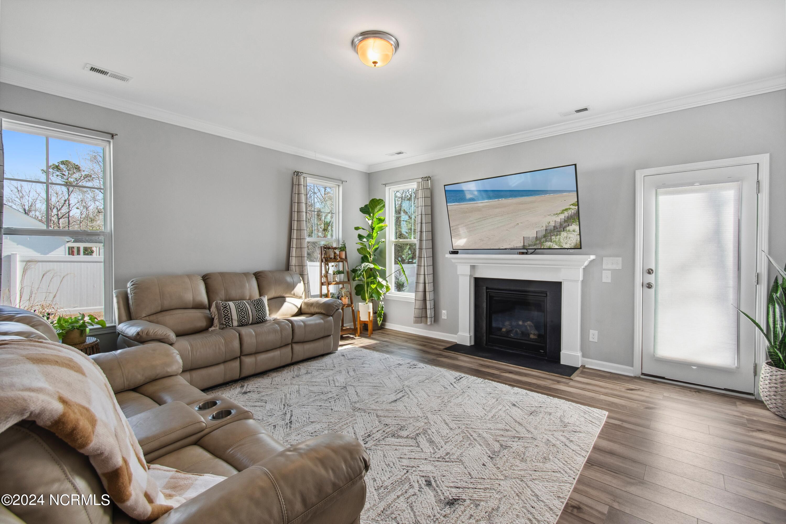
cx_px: 393
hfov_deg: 100.4
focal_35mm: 15
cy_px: 262
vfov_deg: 77.3
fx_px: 327
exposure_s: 1/80
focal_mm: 10
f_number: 4.5
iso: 100
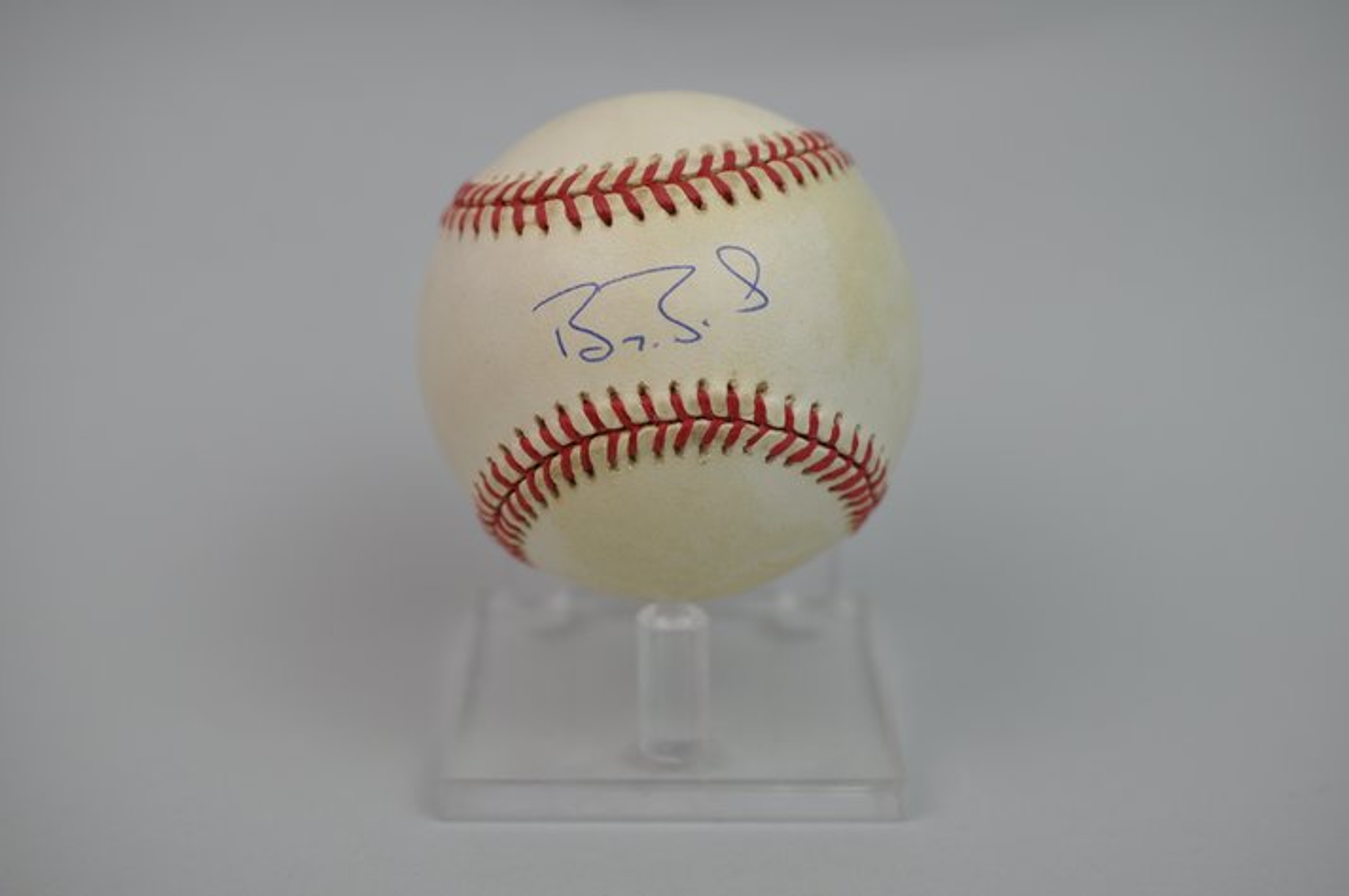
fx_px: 2246
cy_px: 448
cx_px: 674
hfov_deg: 33.4
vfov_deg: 22.6
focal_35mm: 60
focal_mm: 40
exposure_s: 1/80
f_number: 4.5
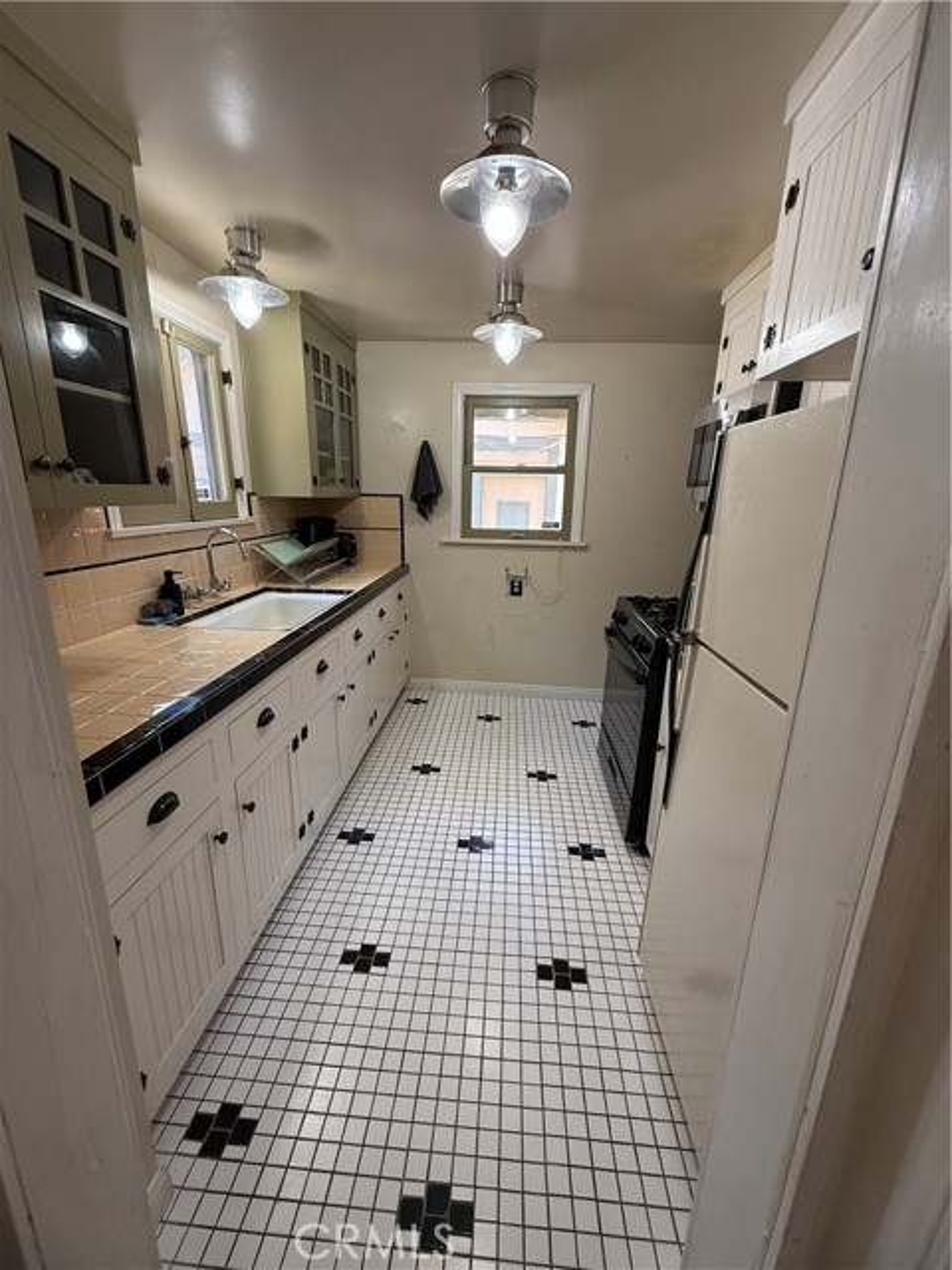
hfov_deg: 85.7
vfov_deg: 102.1
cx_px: 476
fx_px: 513
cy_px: 635
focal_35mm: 14
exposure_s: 1/120
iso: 320
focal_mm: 2.22
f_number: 2.2
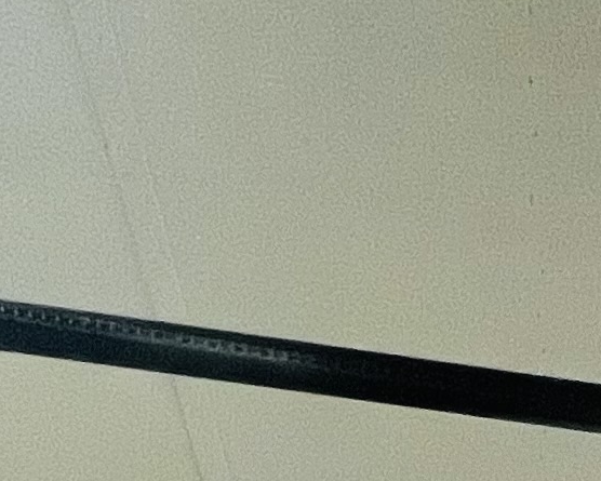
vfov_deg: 8.4
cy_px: 1890
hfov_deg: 19.2
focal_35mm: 92
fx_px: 1637
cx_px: 783
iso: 80
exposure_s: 1/120
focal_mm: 1.57
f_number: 1.8
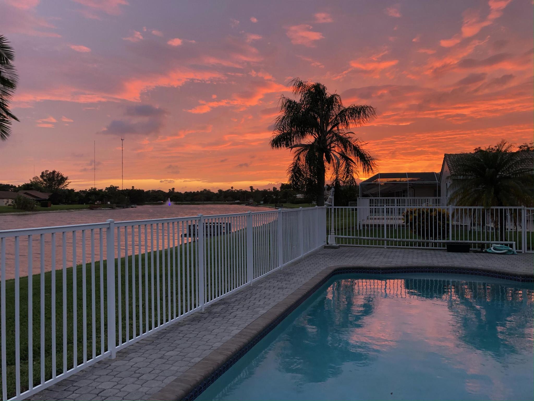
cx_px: 267
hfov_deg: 63.4
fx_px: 432
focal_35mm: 28
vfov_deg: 49.7
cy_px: 200
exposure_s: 1/60
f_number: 1.8
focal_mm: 3.99
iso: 160
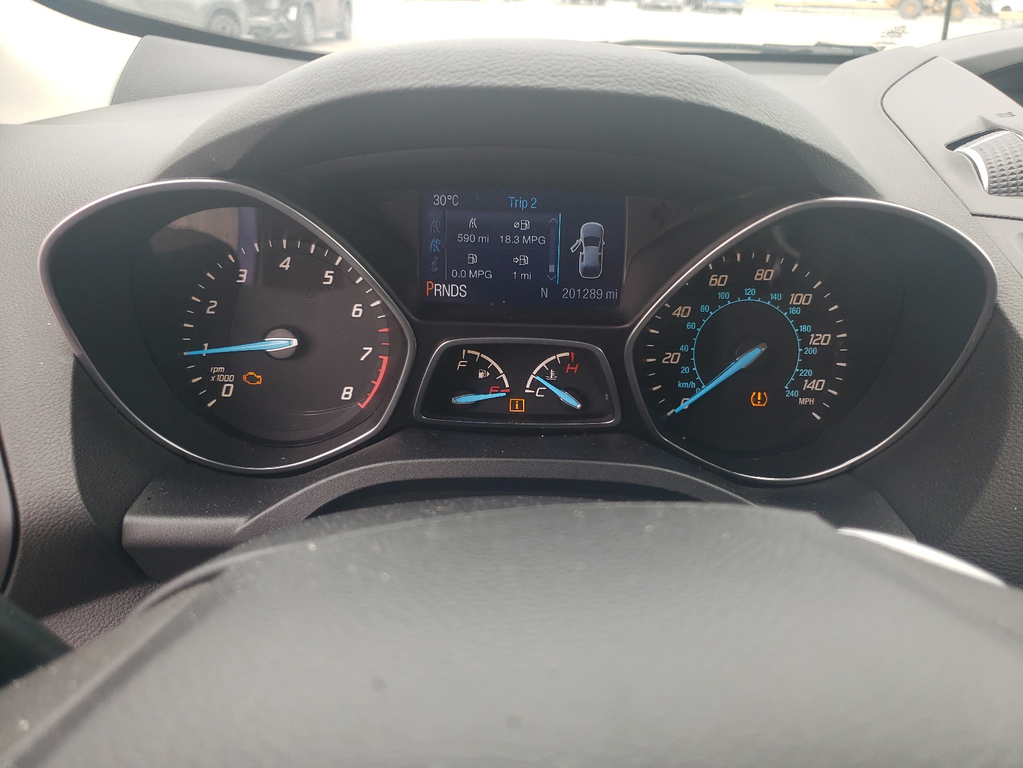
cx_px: 512
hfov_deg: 67.3
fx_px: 768
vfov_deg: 53.1
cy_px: 384
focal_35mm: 26
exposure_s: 1/192
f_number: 1.5
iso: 50
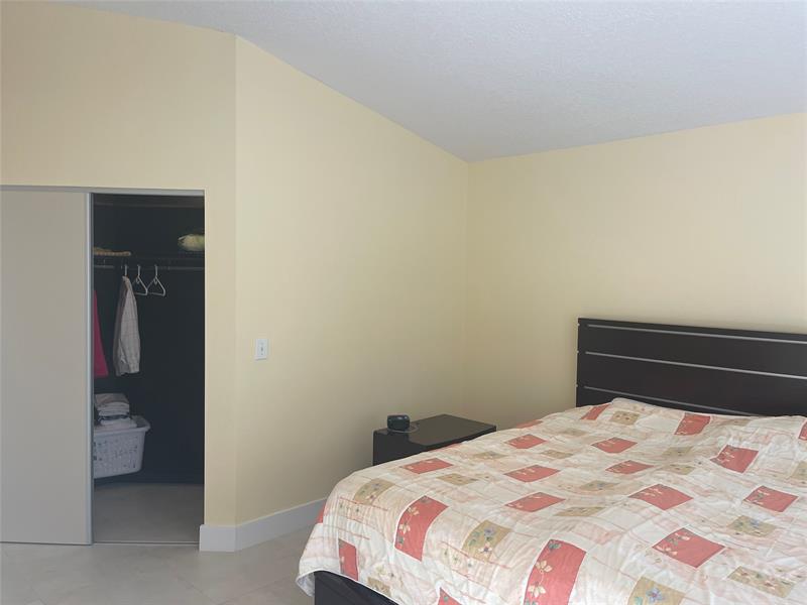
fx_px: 583
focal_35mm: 25
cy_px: 302
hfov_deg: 69.4
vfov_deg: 54.9
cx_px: 404
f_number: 1.6
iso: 80
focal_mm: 5.1
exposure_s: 1/120
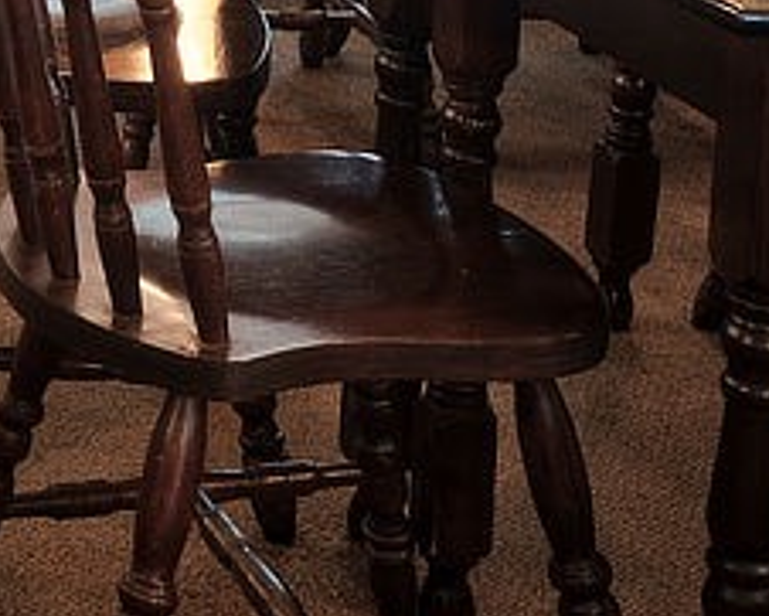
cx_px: -599
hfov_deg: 16.1
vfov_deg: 14.1
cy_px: -344
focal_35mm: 101
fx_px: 2300
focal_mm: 18
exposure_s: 1/1.11
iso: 200
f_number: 8
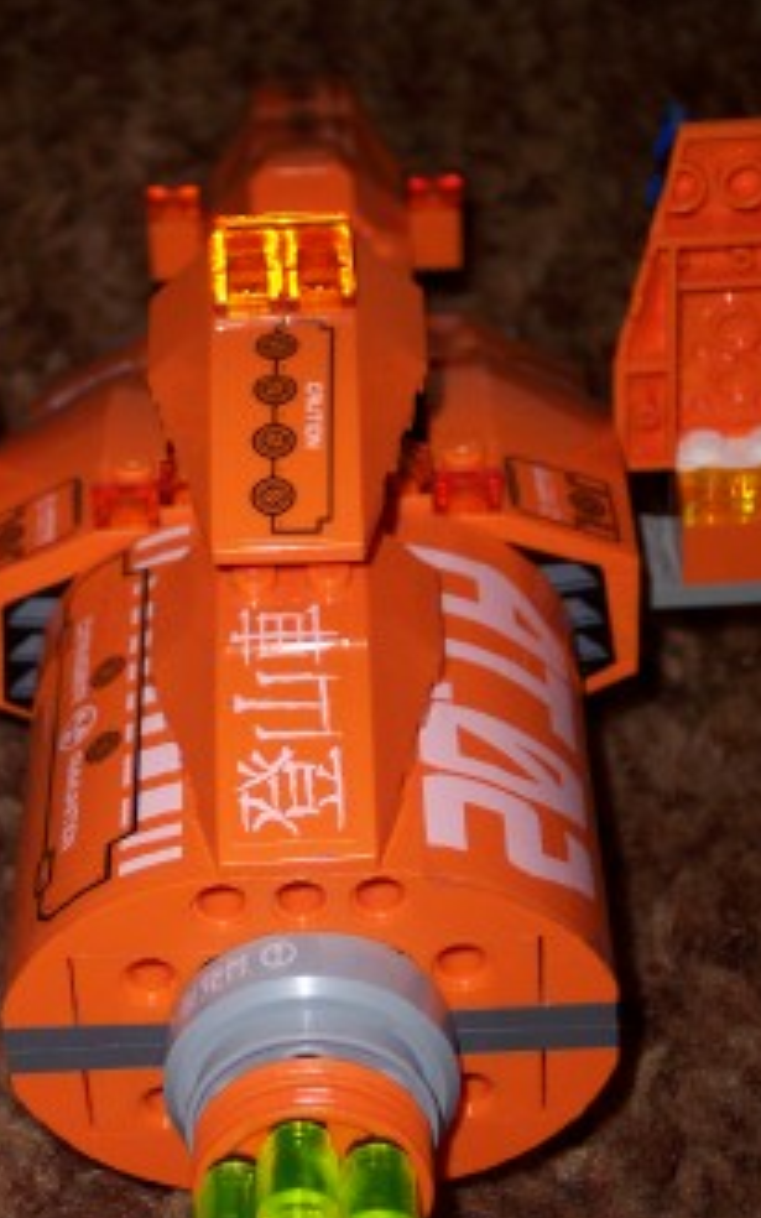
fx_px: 3252
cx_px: 288
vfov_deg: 21.2
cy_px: 654
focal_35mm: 98
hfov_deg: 13.3
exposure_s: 1/45
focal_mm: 16
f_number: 3.8
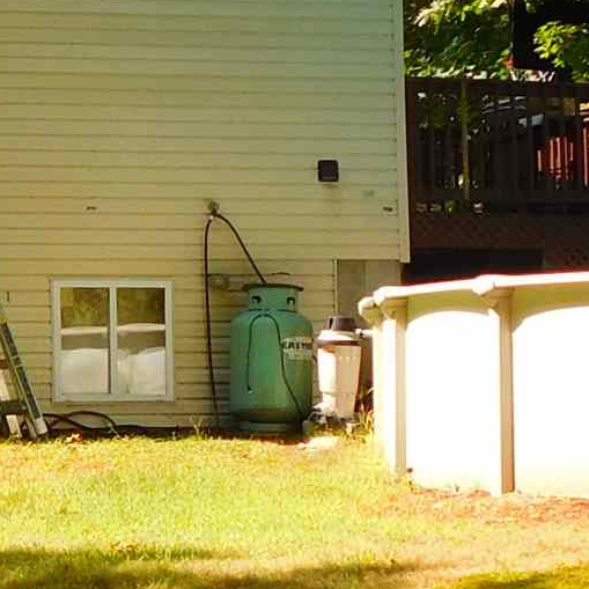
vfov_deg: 10.9
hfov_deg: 10.8
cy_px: 143
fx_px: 3080
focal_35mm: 160
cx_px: 27
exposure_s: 1/640
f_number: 3.2
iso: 125
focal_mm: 5.3
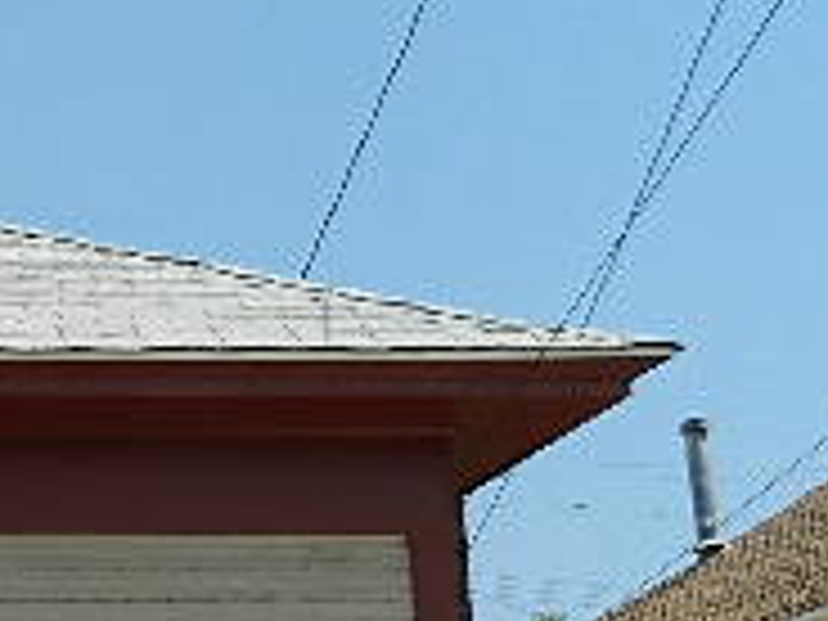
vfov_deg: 16.5
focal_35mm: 87
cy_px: 675
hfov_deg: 18.7
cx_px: -554
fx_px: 2081
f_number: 8.7
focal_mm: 4.5
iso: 80
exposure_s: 1/160
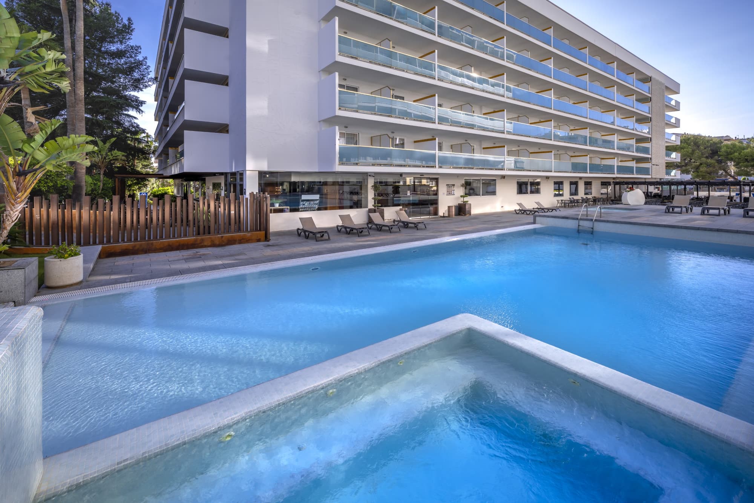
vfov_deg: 81.2
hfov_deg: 104.3
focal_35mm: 14
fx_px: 293
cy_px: 252
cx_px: 377
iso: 250
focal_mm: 14
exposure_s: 1/80
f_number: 9
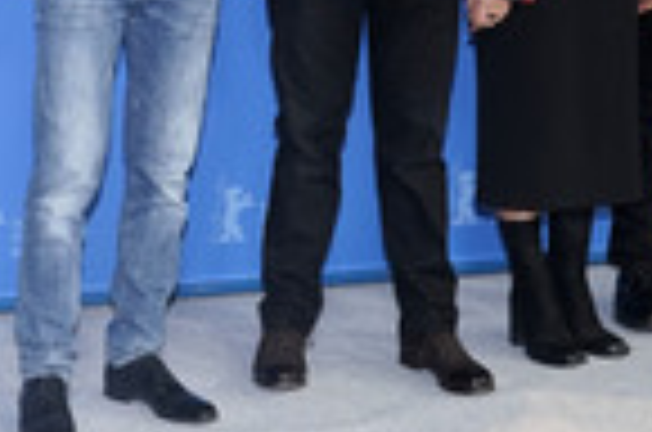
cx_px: 34
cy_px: -36
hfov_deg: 18.9
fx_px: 1916
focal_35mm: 106
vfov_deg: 12.6
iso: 1600
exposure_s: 1/160
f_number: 5.6
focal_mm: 34
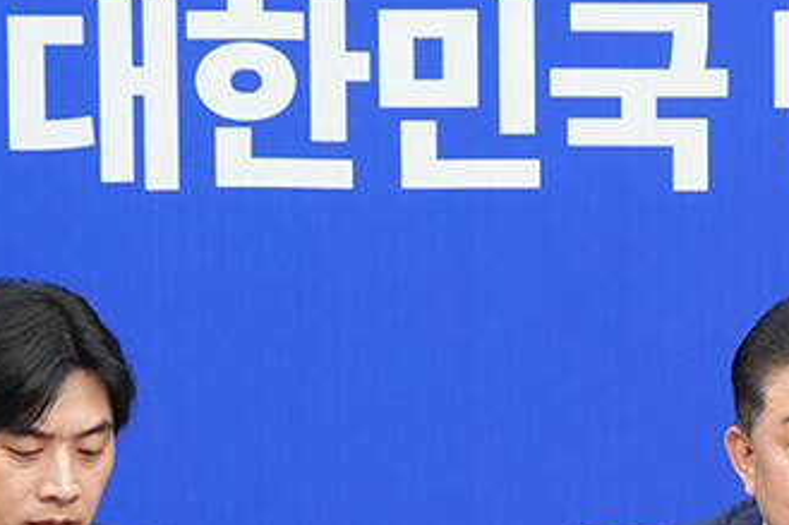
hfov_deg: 6.5
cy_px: 539
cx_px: 695
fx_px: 6900
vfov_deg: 4.4
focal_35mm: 315
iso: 3200
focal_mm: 108
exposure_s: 1/200
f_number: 5.6
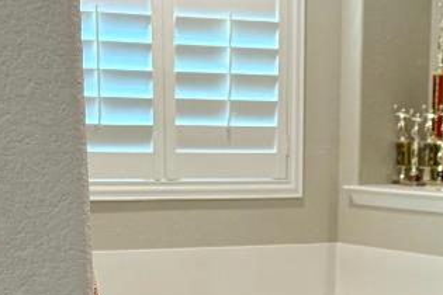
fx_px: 1464
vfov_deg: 10.7
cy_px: 543
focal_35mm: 119
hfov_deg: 17.2
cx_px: 294
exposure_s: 1/60
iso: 160
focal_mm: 6.76
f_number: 1.78
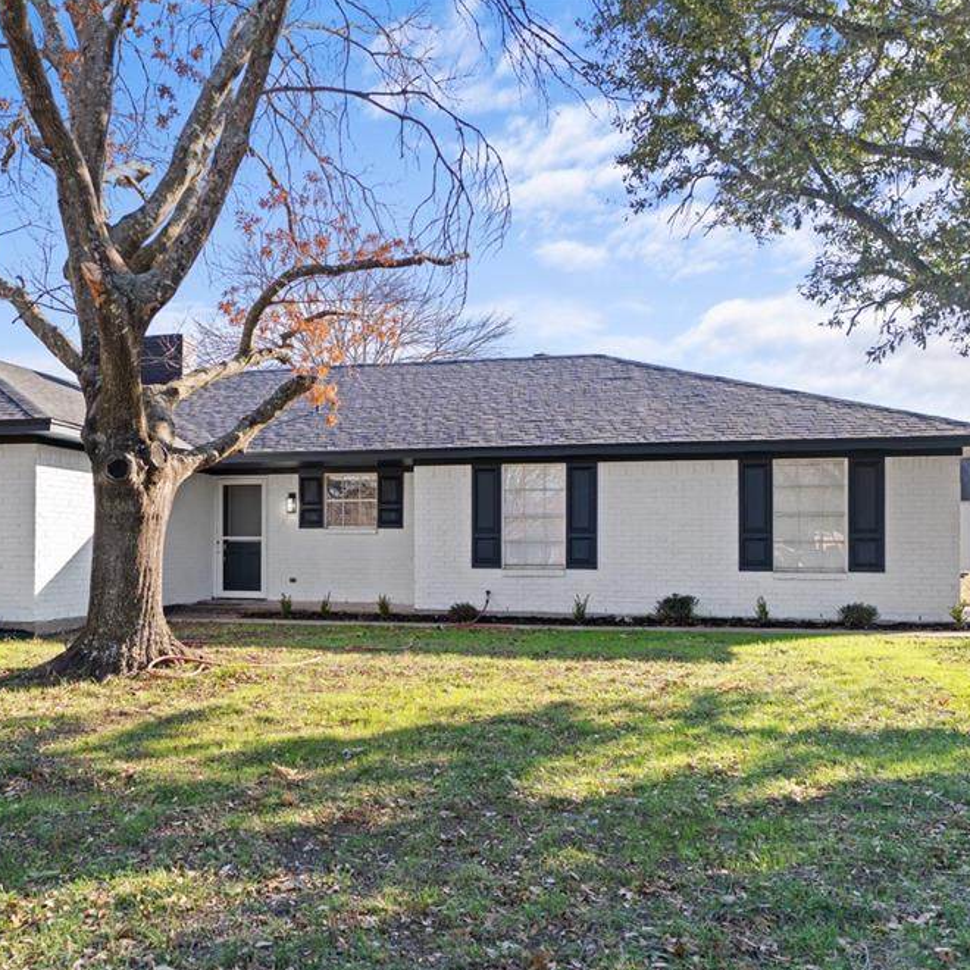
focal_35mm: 30
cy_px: 494
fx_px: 947
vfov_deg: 54.3
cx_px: 315
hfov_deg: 53.1
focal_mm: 15.1
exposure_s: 1/250
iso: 200
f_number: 3.2
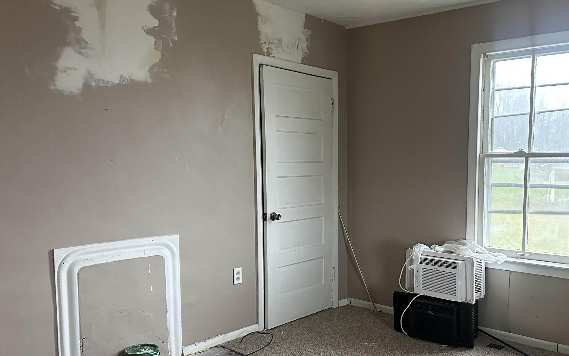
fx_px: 543
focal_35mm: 35
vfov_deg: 36.2
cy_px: 214
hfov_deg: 54.2
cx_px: 380
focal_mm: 6.86
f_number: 1.78
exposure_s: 1/60
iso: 800
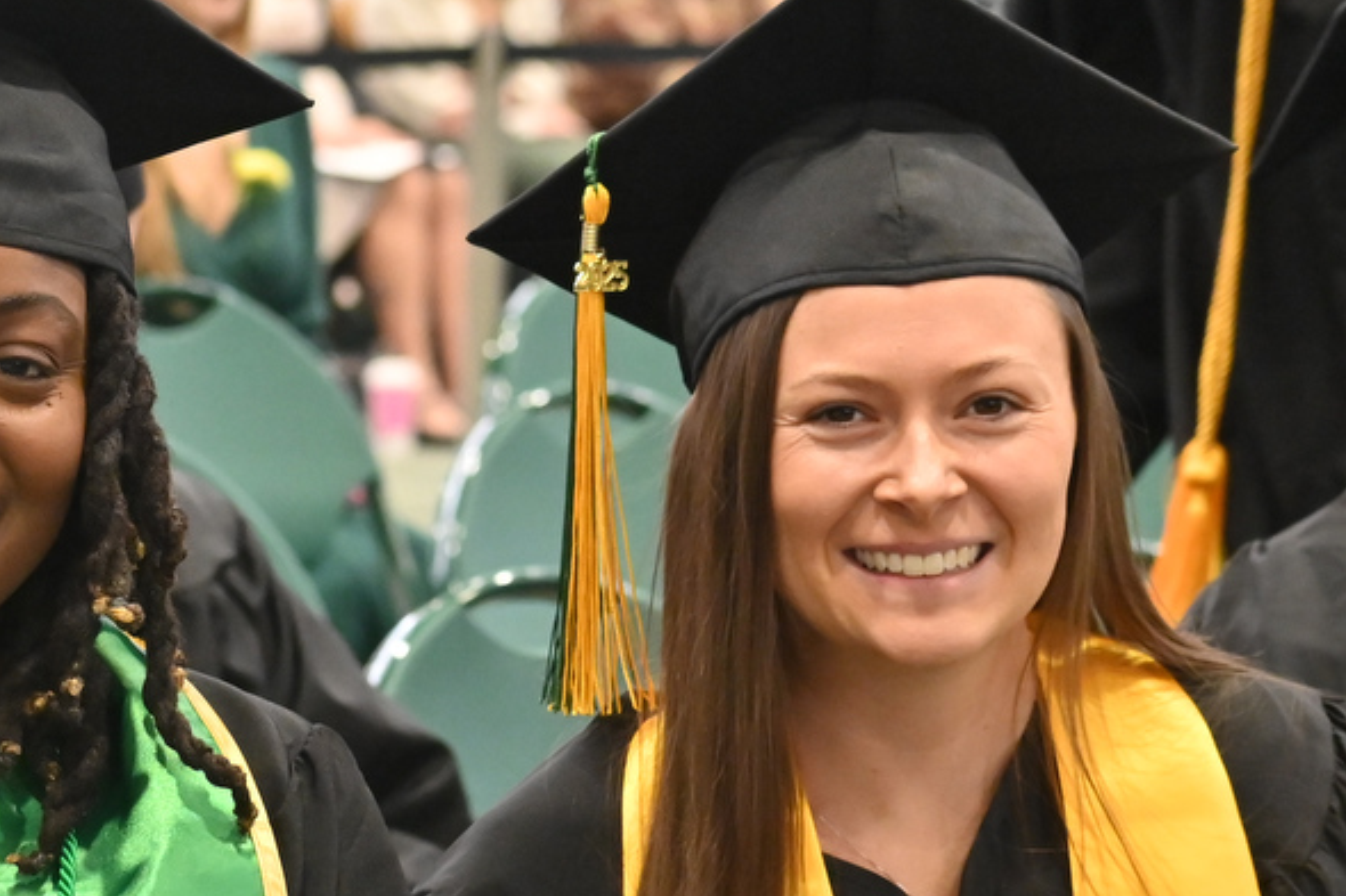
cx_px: 5
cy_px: 894
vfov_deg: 5.8
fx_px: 8896
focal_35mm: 238
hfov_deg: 8.6
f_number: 5.6
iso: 3200
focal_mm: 78
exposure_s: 1/200
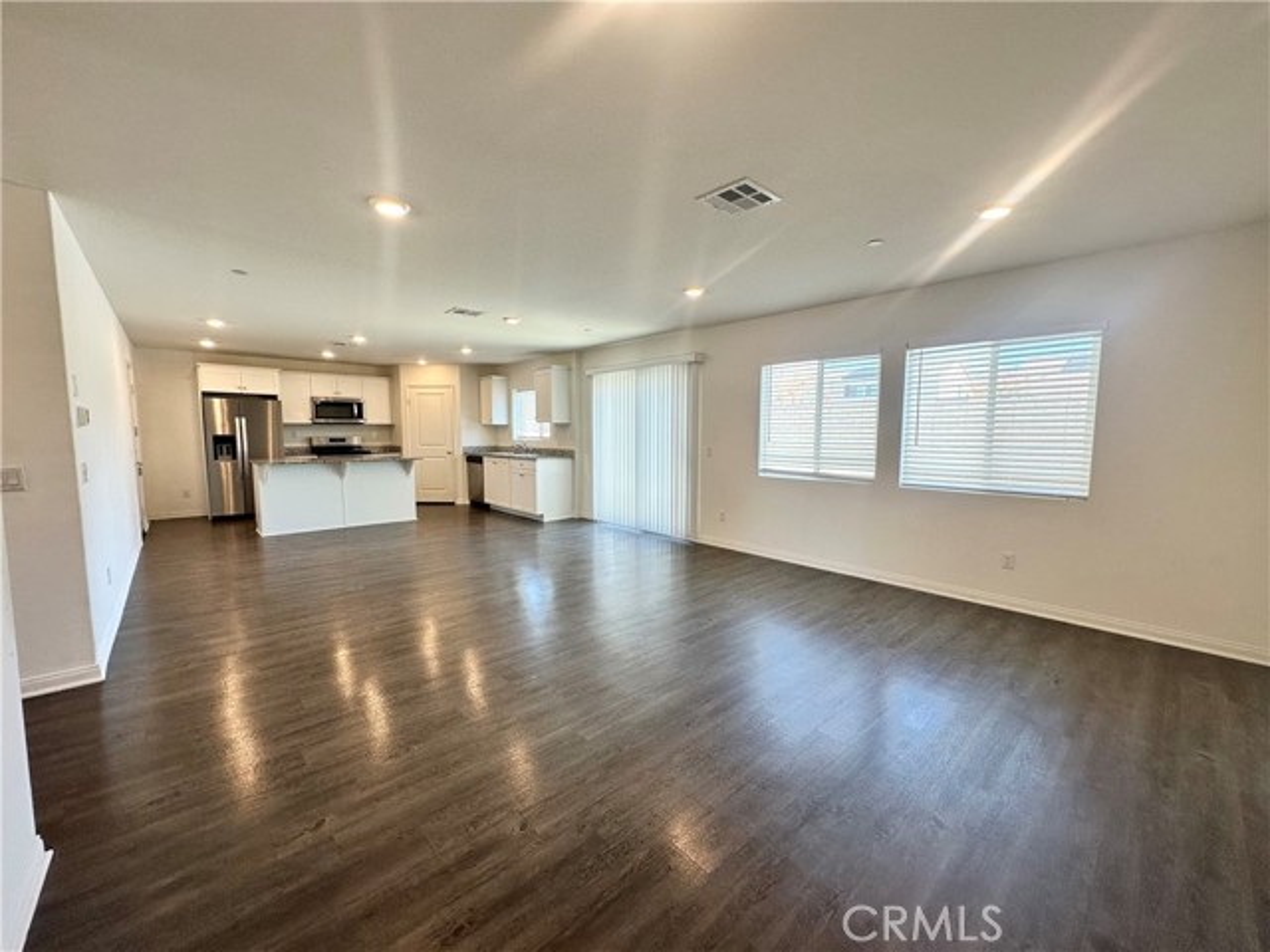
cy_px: 476
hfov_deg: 102.1
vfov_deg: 85.7
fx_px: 514
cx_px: 635
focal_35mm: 14
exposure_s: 1/120
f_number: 2.2
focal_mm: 2.22
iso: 80
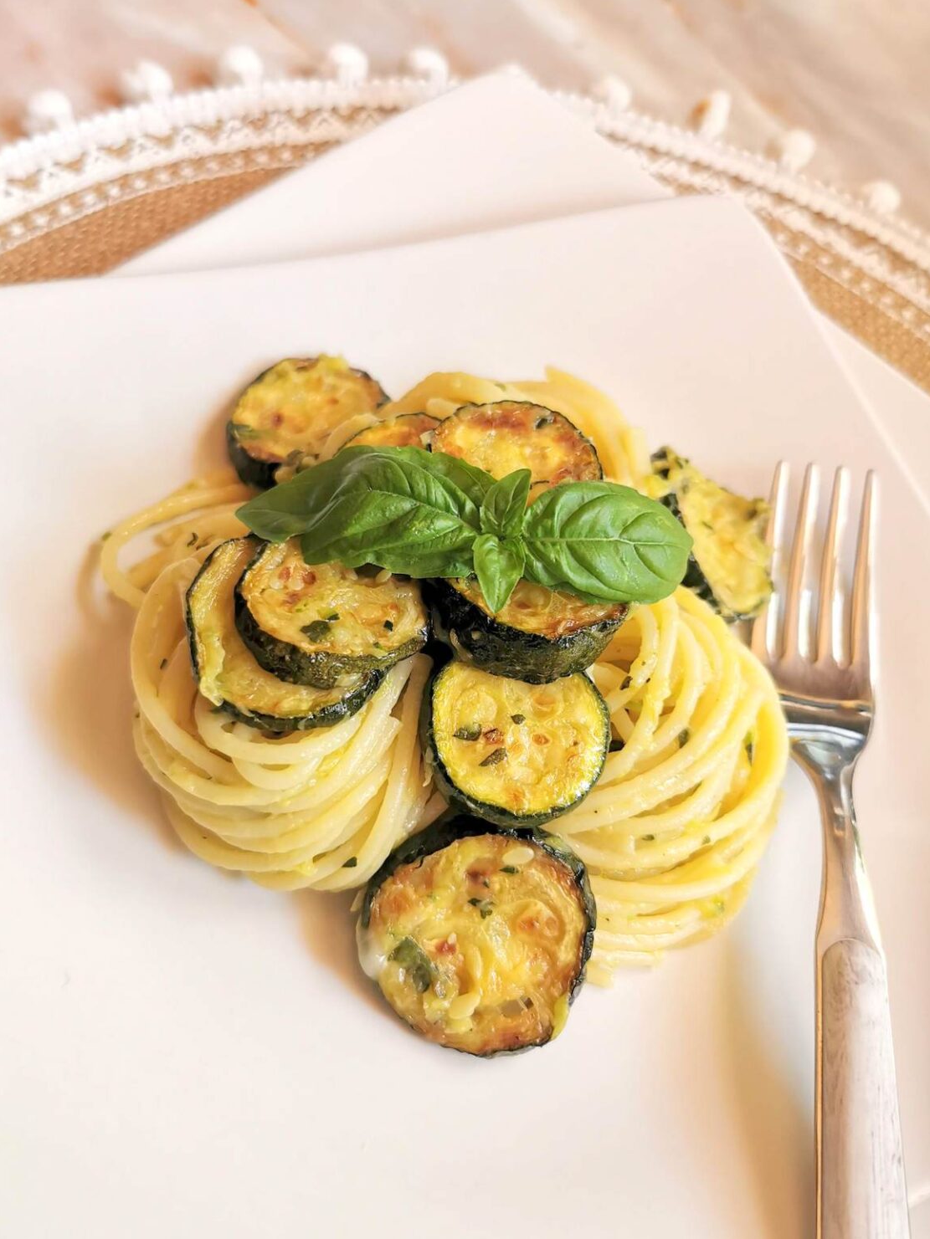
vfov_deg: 63.4
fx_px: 1003
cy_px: 613
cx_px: 453
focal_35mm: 28
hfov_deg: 49.7
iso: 250
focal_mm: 5.56
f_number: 1.6
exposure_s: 1/100
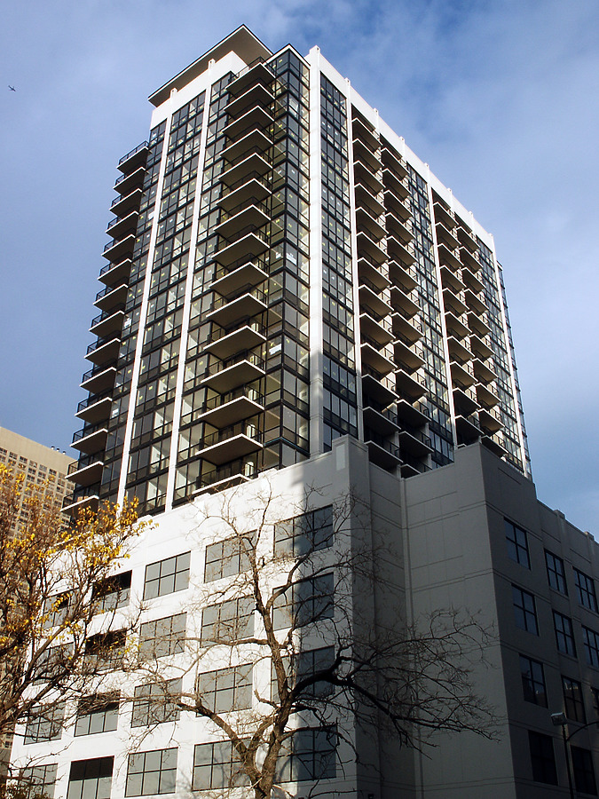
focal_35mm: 35
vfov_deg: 52.6
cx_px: 300
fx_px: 808
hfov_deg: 40.7
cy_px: 400
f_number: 6.7
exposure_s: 1/180
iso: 64
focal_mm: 7.18
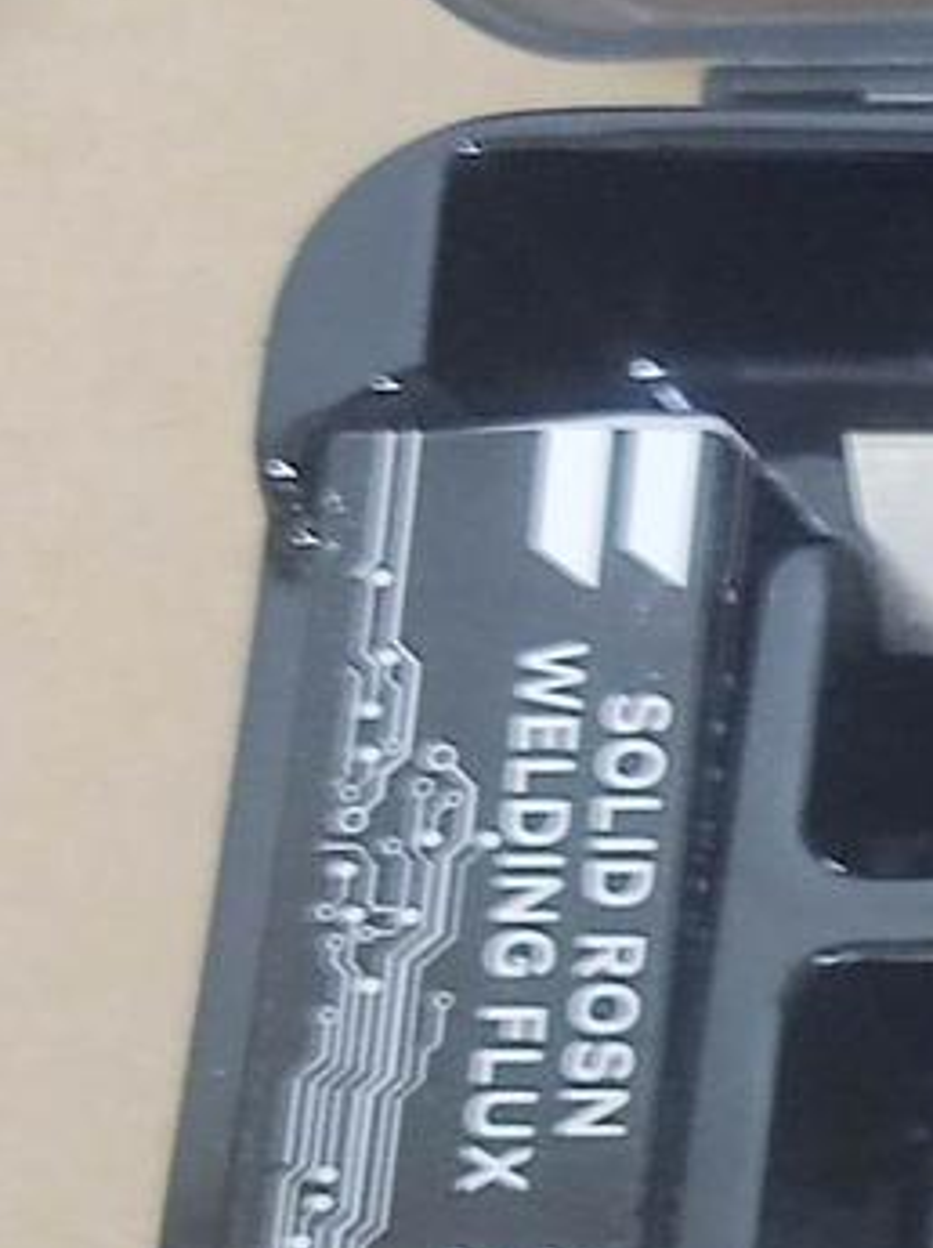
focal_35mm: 130
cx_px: 2249
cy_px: 1187
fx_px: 4681
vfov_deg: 15.0
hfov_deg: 10.0
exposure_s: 1/24
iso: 506
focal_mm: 4.71
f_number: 1.79
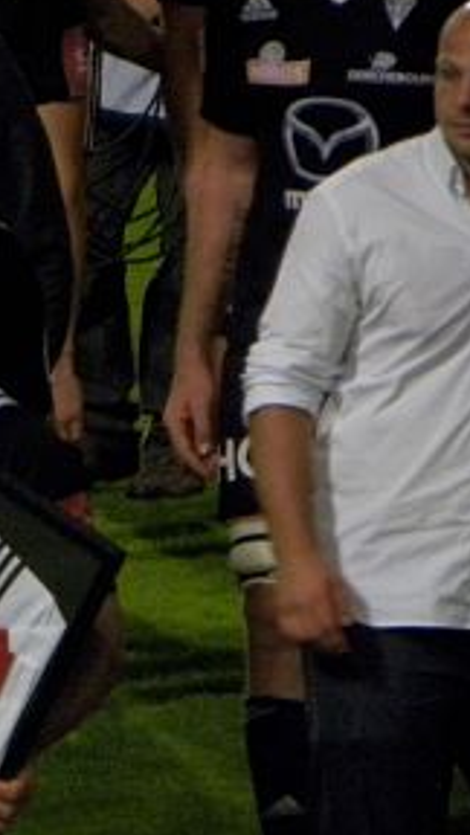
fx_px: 24172
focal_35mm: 1091
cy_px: 609
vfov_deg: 2.0
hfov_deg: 1.1
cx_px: -180
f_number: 5
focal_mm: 85.6
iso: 400
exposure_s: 1/83.8
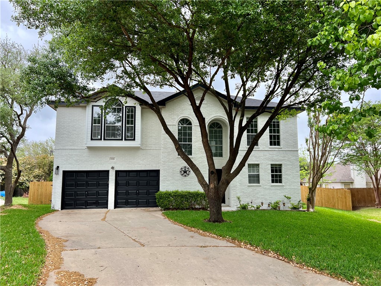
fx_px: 286
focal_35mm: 26
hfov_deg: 67.3
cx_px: 190
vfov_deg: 53.1
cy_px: 143
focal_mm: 5.7
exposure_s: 1/917
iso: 50
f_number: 1.5
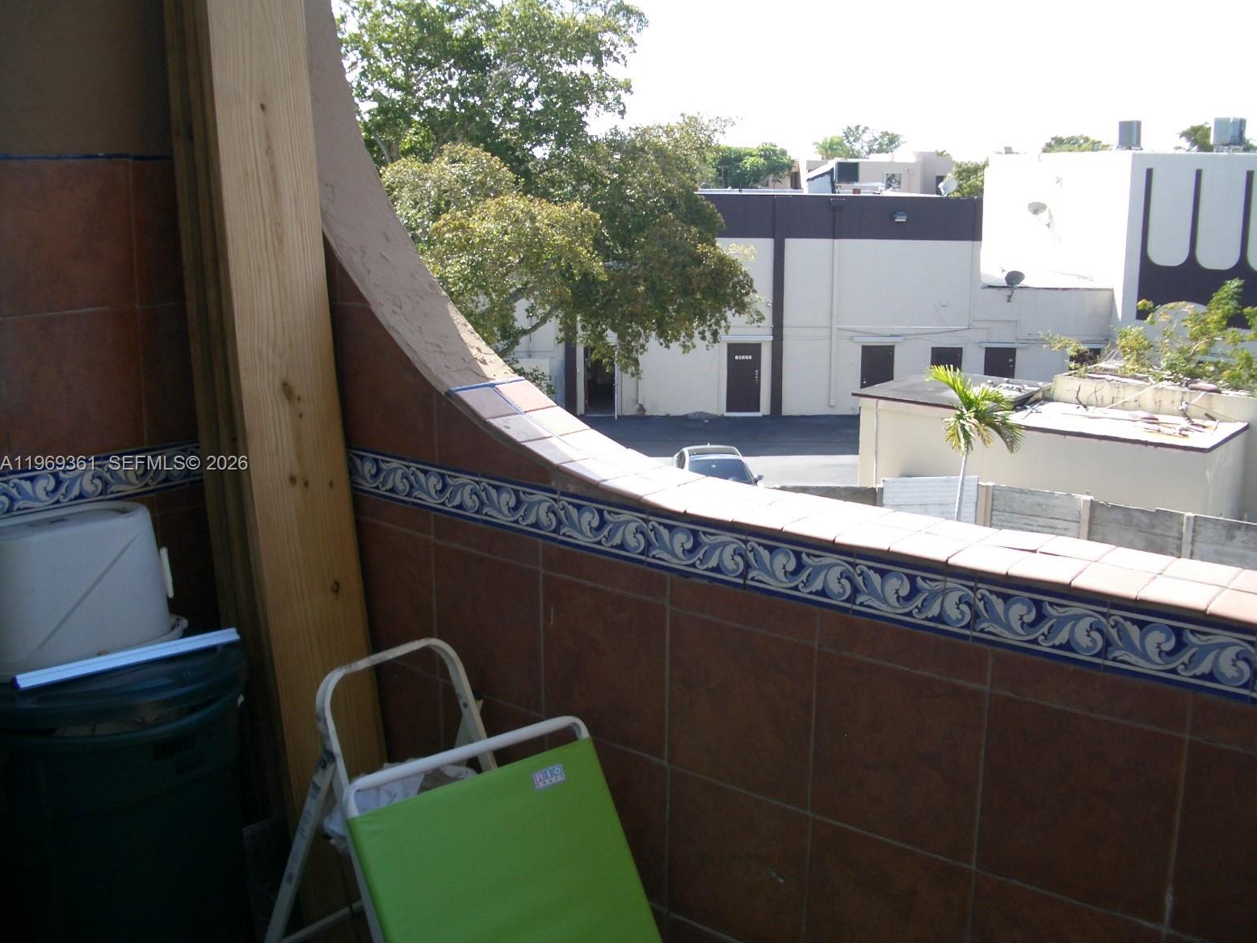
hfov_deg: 51.3
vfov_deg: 39.7
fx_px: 1307
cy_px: 465
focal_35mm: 36
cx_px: 643
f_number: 2.6
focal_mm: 5.8
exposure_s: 1/400
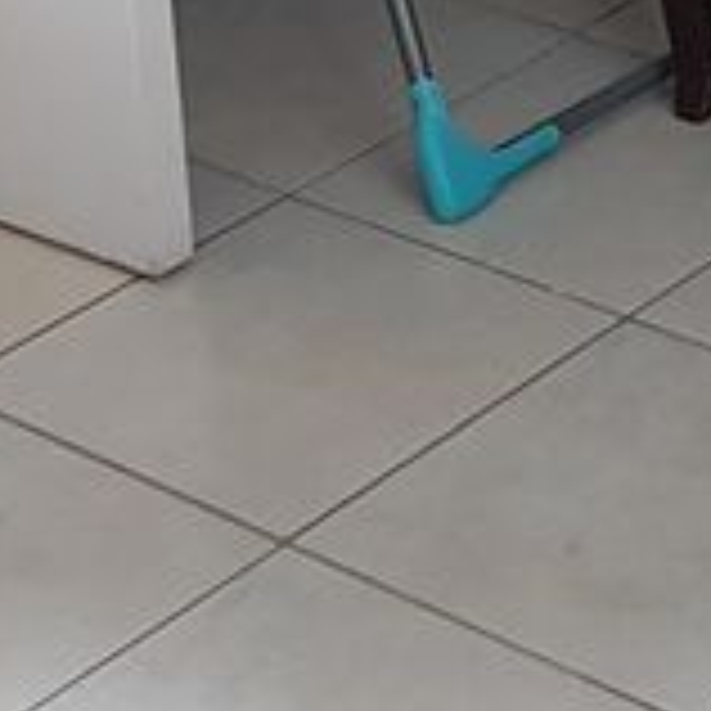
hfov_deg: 11.7
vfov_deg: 10.6
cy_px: -765
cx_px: 522
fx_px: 3462
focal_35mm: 149
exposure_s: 1/50
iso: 160
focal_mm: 4.2
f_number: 1.7
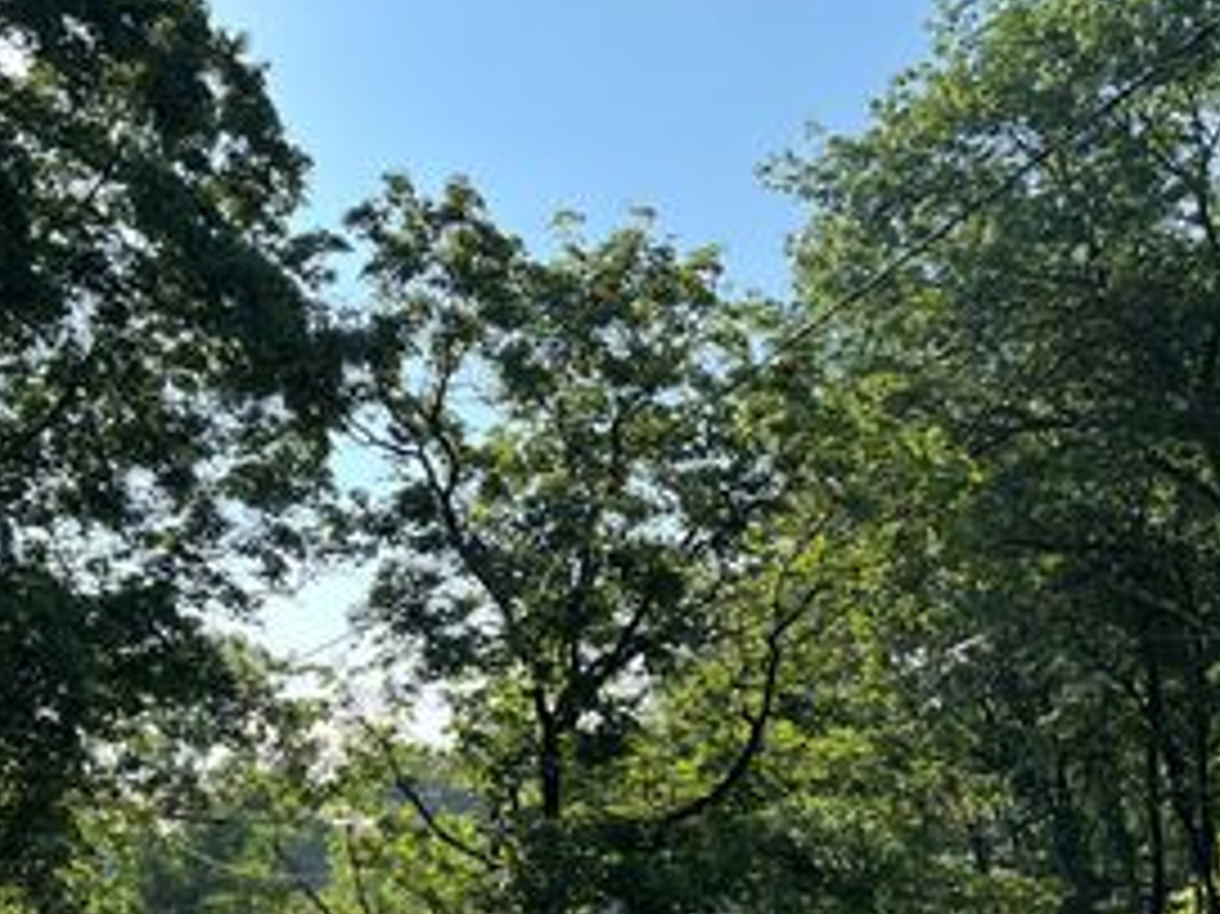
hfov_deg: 39.0
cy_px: 786
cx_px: 365
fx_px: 1691
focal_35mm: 48
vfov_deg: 29.3
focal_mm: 5.7
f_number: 1.5
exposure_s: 1/1751
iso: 50
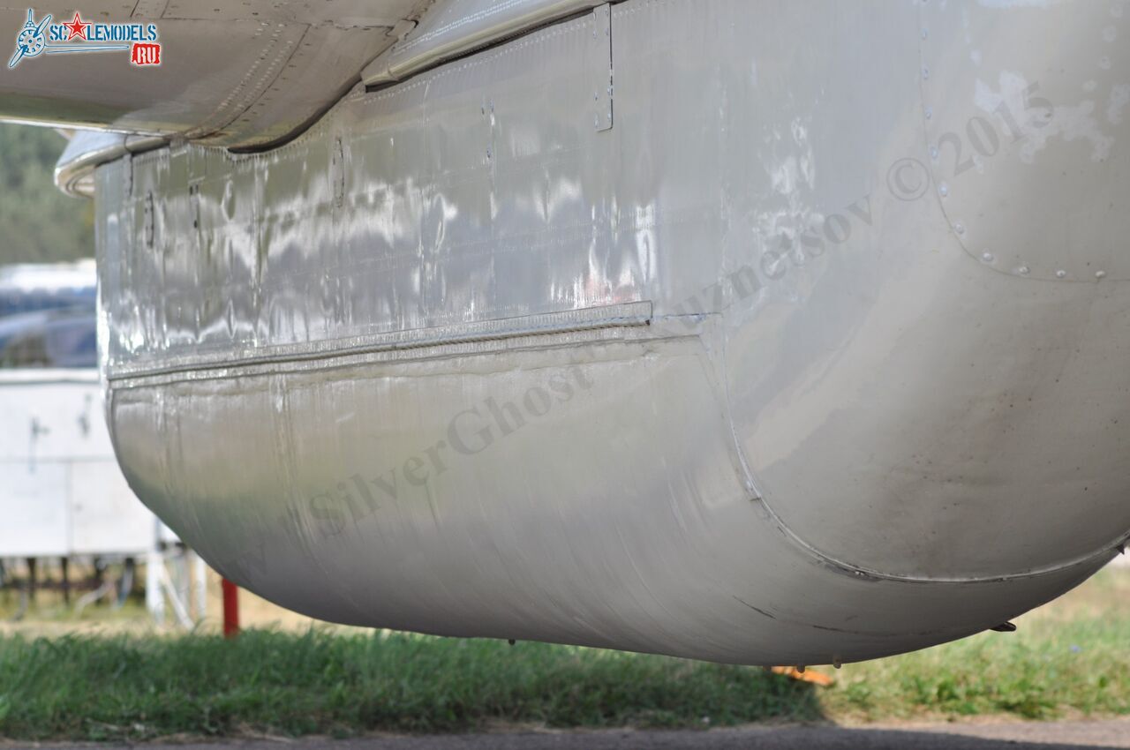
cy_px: 375
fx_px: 7994
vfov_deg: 5.4
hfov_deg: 8.1
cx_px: 565
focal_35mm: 255
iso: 200
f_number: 8
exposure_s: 1/400
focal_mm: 170
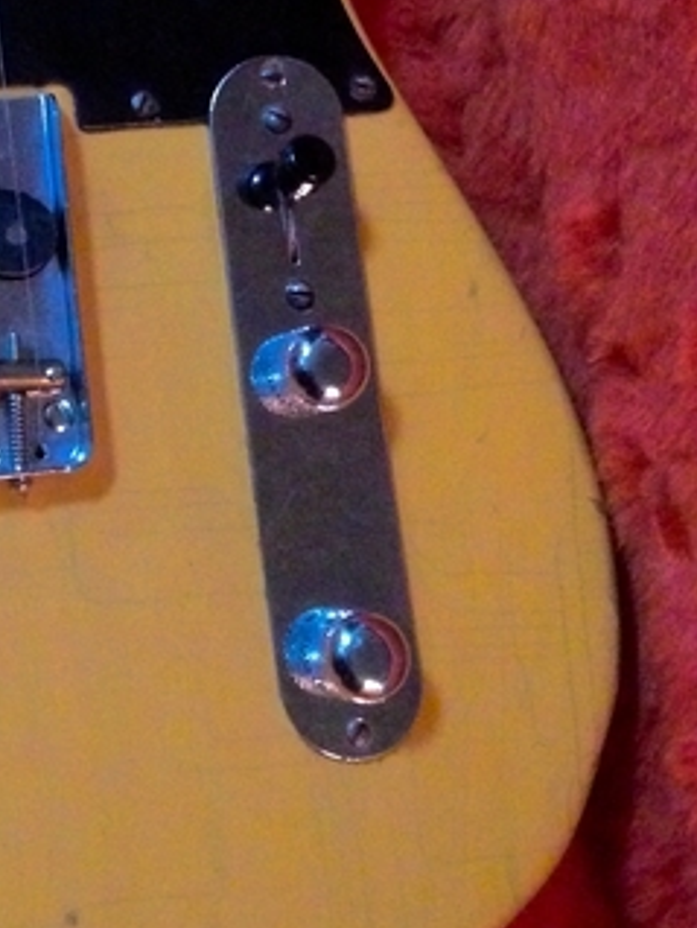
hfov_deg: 17.2
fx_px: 2225
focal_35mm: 83
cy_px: 82
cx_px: -61
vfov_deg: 22.9
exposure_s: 1/17
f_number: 2.4
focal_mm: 4.12
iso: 640
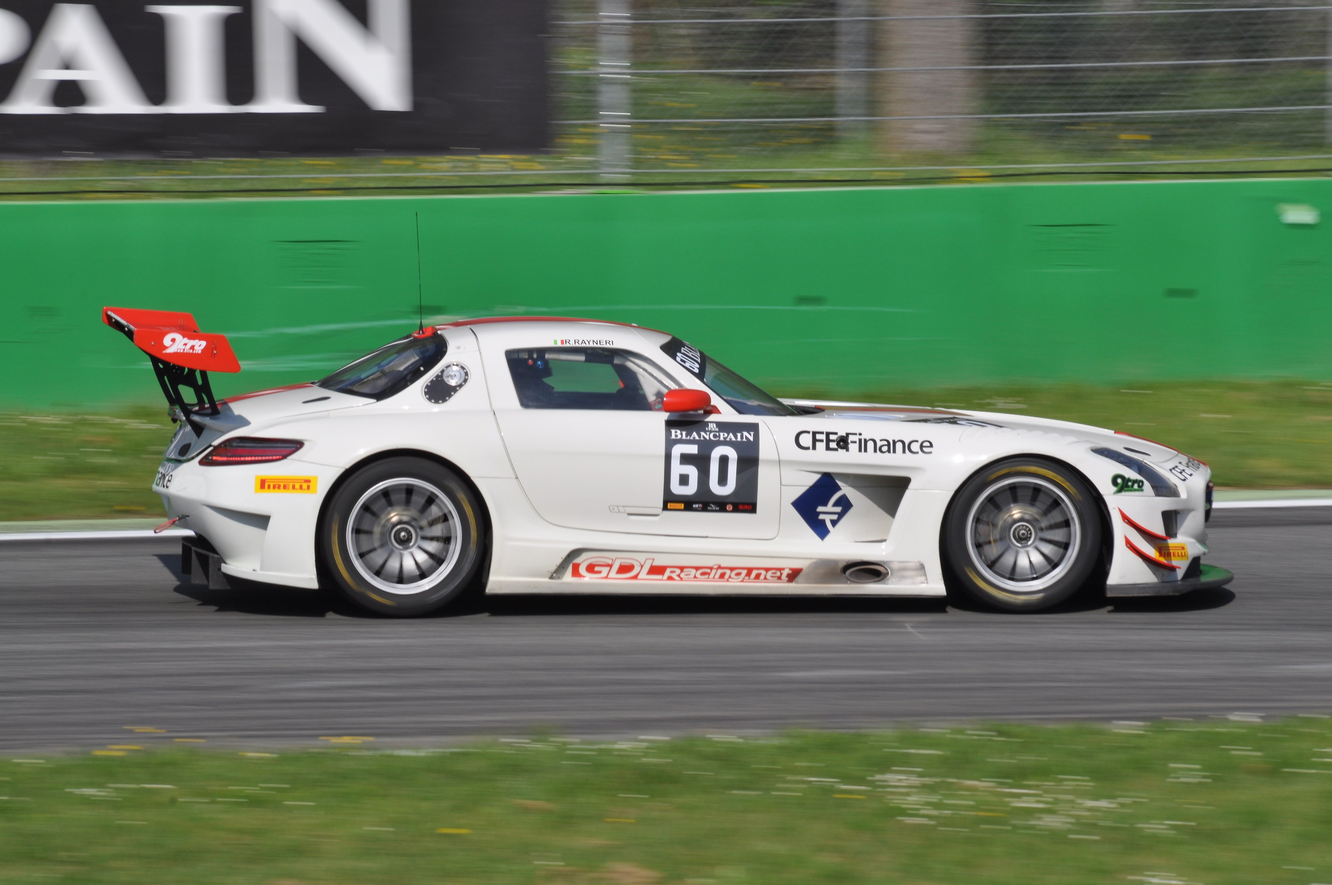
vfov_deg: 3.8
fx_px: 13304
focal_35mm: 360
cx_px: 666
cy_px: 442
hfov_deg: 5.7
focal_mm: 240
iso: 200
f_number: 18
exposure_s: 1/160
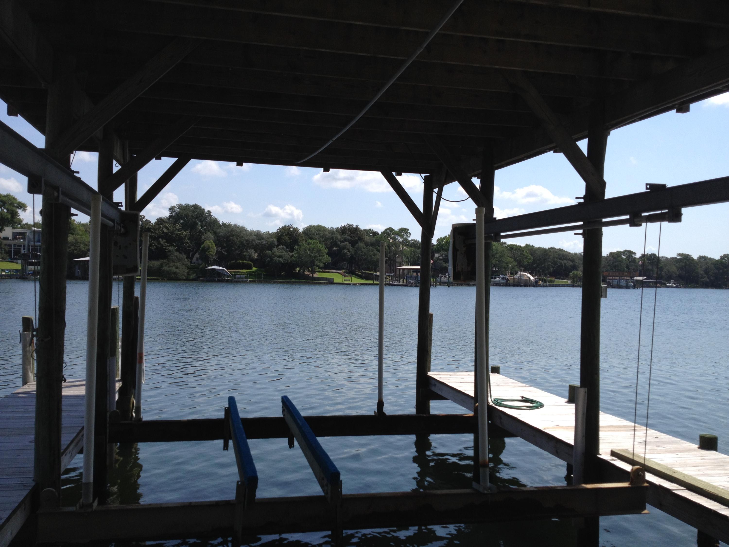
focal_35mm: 35
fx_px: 737
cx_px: 364
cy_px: 274
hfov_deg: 52.6
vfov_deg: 40.7
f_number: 2.4
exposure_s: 1/2045
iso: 50
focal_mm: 4.28
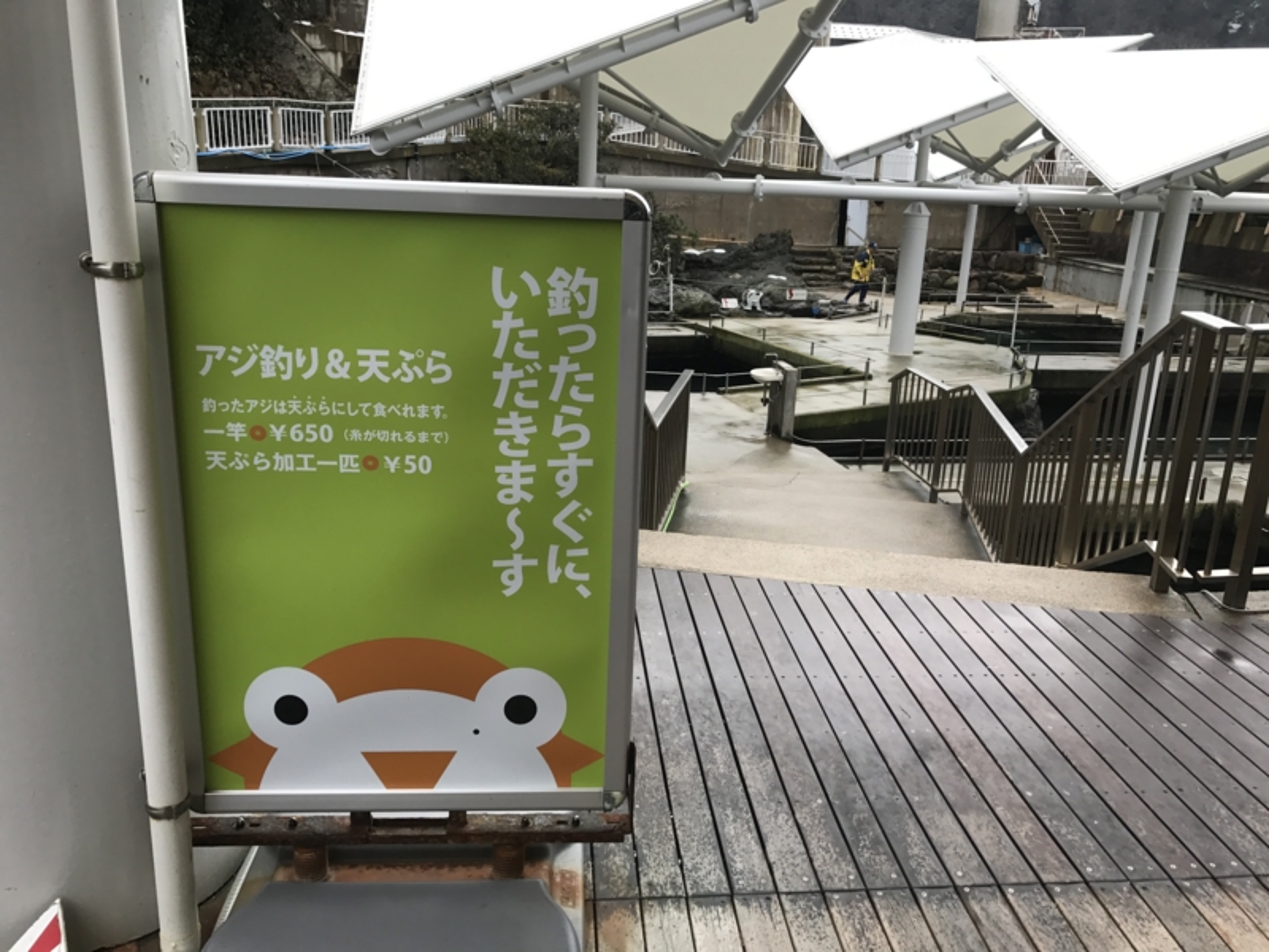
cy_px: 476
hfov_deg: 63.4
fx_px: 1026
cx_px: 634
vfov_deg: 49.7
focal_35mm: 28
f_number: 1.8
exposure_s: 1/400
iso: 20
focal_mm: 3.99
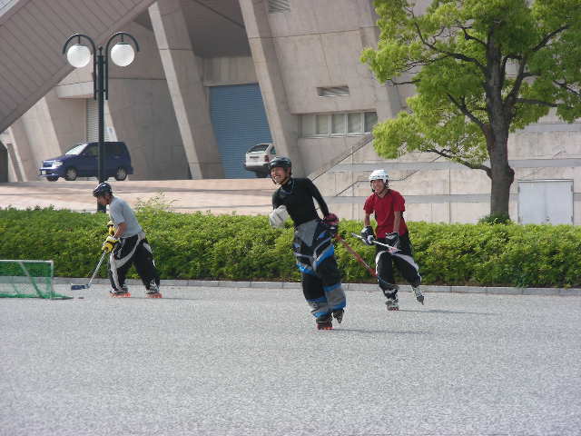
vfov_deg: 7.6
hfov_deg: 10.1
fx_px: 3290
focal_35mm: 196
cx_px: 290
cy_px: 218
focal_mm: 32.7
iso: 50
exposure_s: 1/250
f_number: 4
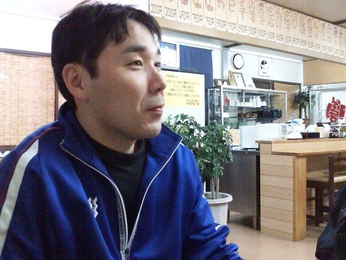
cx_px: 173
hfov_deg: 61.7
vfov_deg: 48.2
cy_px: 130
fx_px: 290
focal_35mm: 29
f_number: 3.5
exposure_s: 1/55.6
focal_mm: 3.73
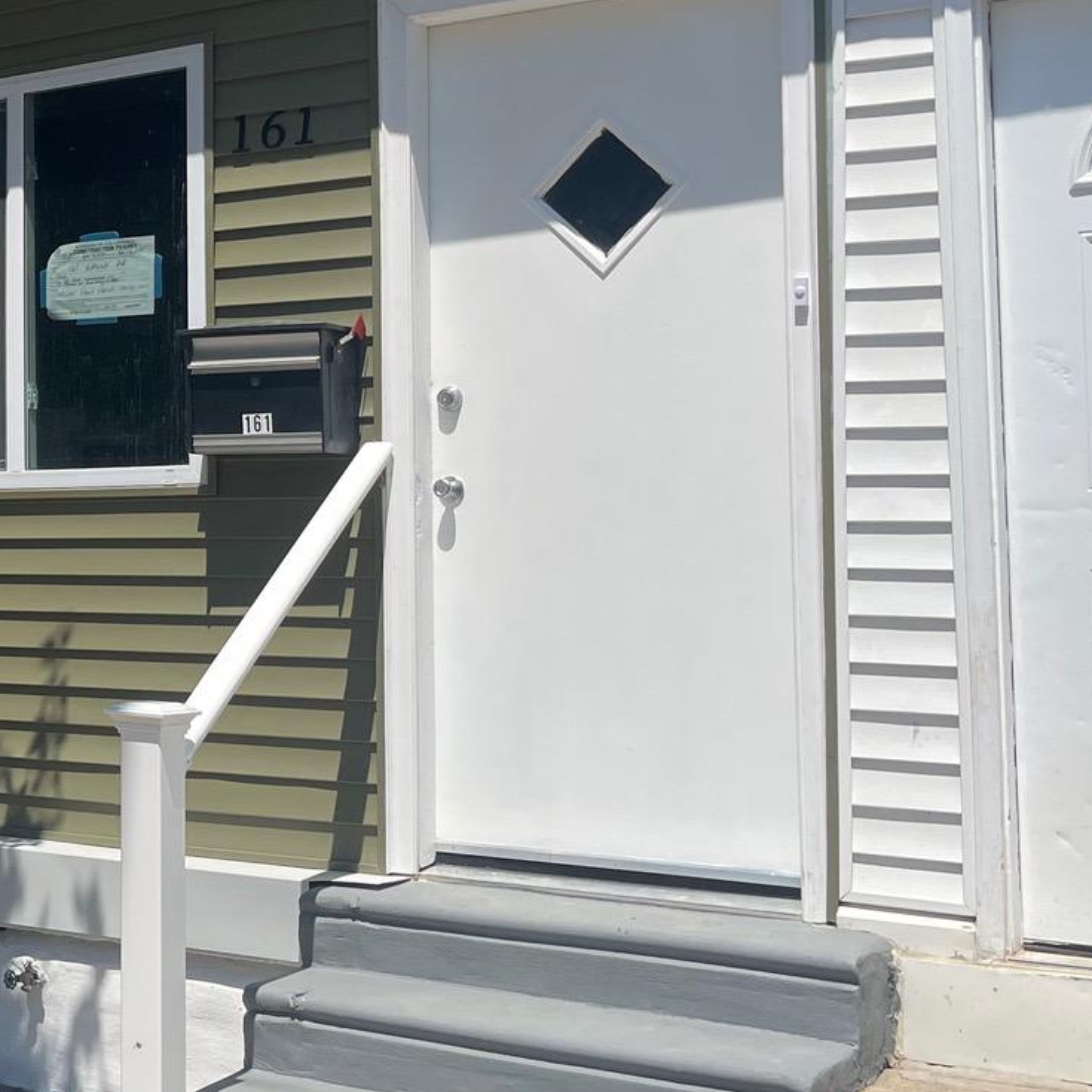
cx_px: -196
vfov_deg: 26.7
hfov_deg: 24.5
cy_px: 352
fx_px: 2284
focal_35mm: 64
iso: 50
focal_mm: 5.1
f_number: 1.6
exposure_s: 1/7407
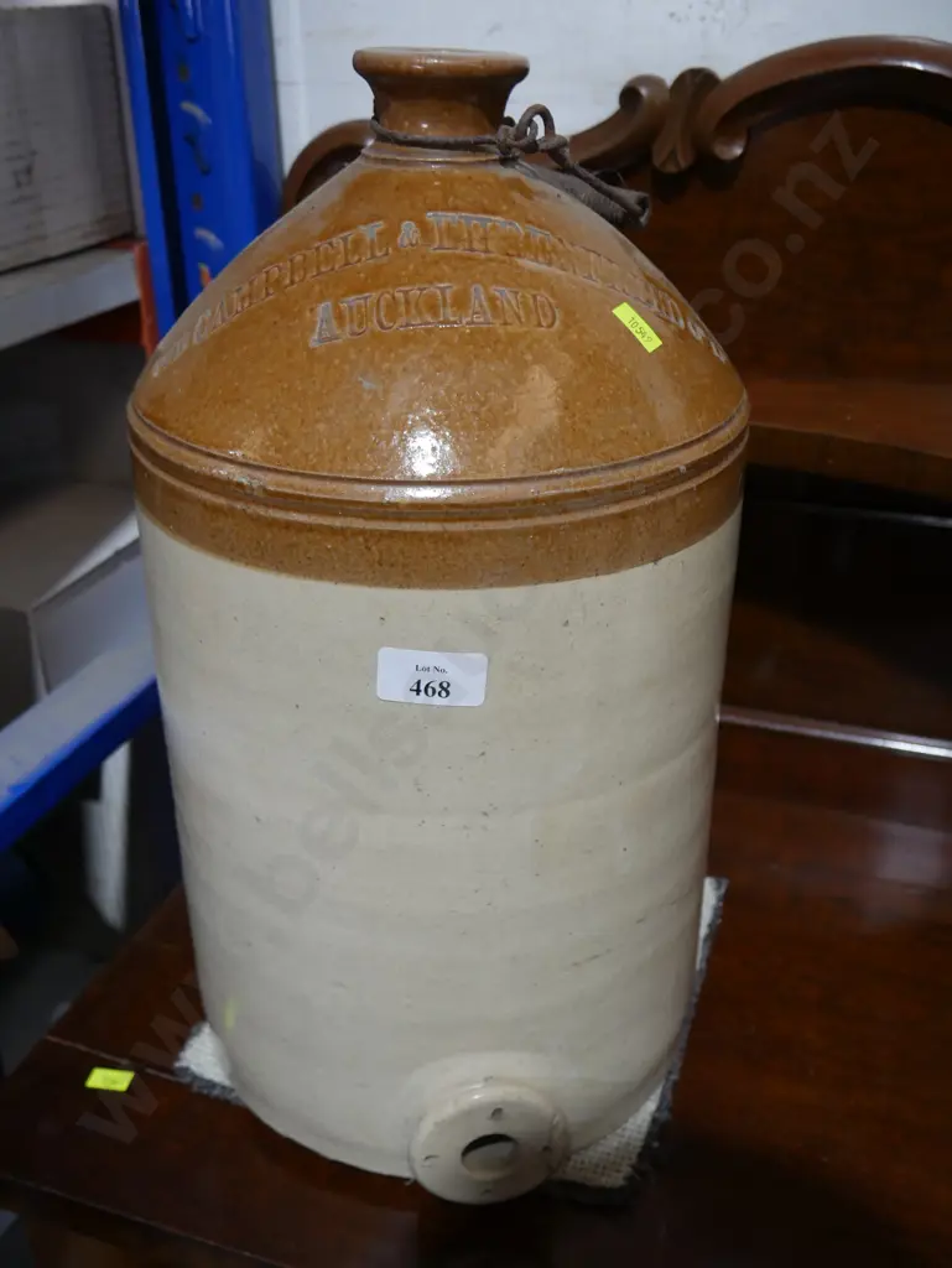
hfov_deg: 44.2
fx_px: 1172
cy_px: 634
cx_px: 476
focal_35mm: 32
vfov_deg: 56.8
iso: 320
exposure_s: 1/60
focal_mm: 16
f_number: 3.6
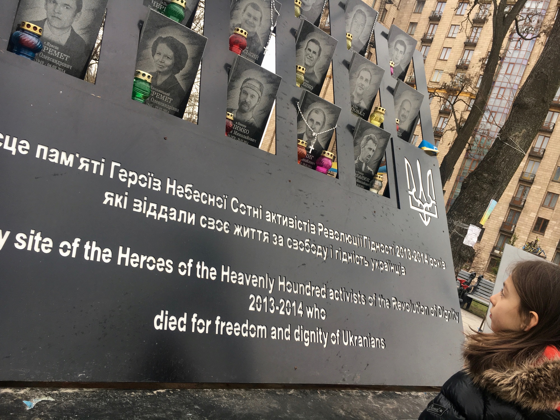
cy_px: 210
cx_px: 280
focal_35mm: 29
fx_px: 469
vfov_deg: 48.2
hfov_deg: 61.7
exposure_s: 1/100
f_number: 2.2
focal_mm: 4.15
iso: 32
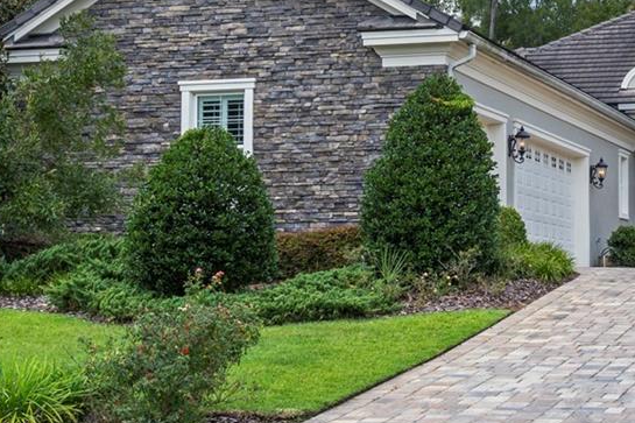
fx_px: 1552
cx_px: 580
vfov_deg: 15.5
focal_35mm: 88
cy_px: 164
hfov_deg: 22.5
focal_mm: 20
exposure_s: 1/200
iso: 100
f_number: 8
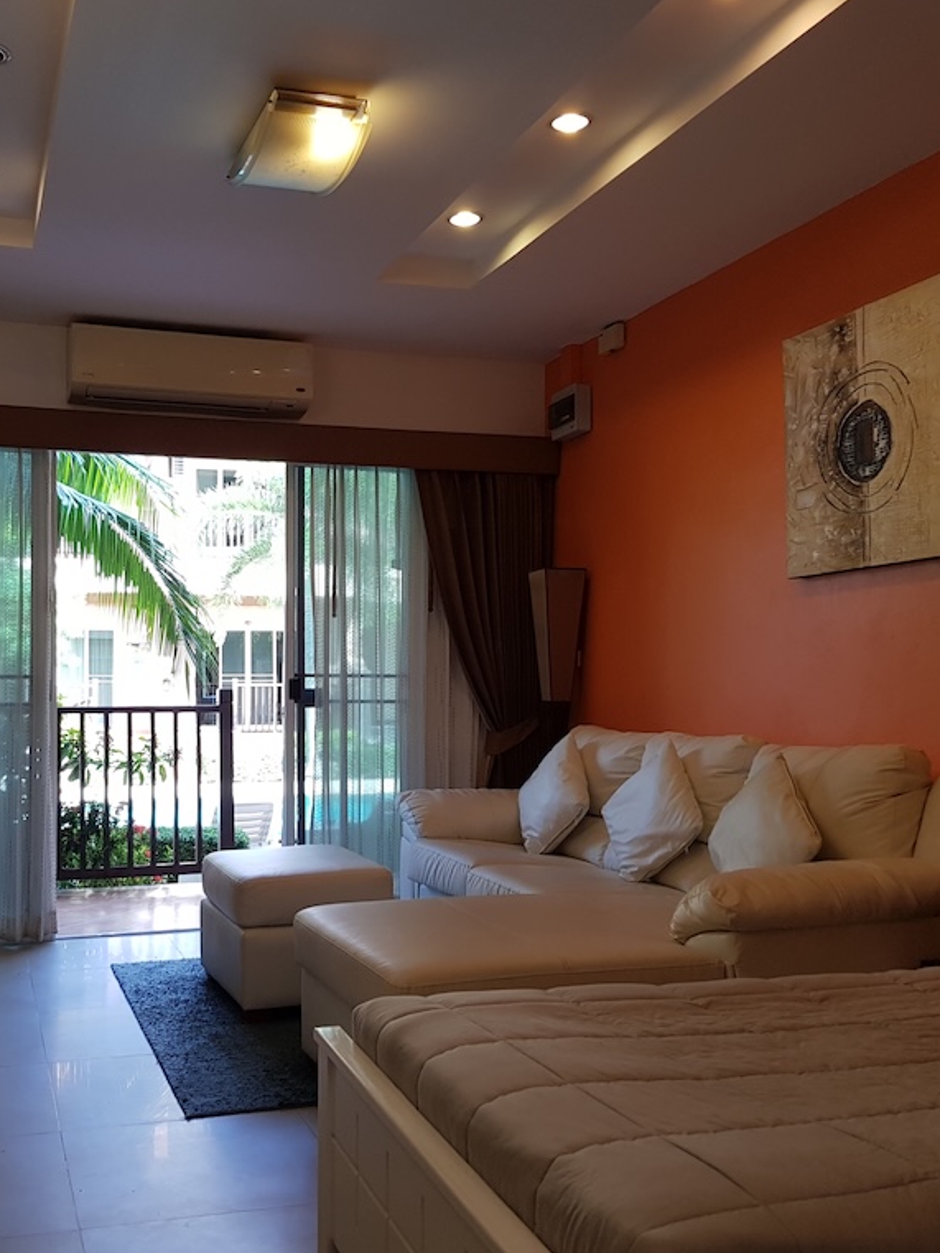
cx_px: 347
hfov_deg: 40.4
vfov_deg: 52.6
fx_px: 1267
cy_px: 627
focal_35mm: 35
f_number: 1.7
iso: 64
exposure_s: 1/100
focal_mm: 4.3
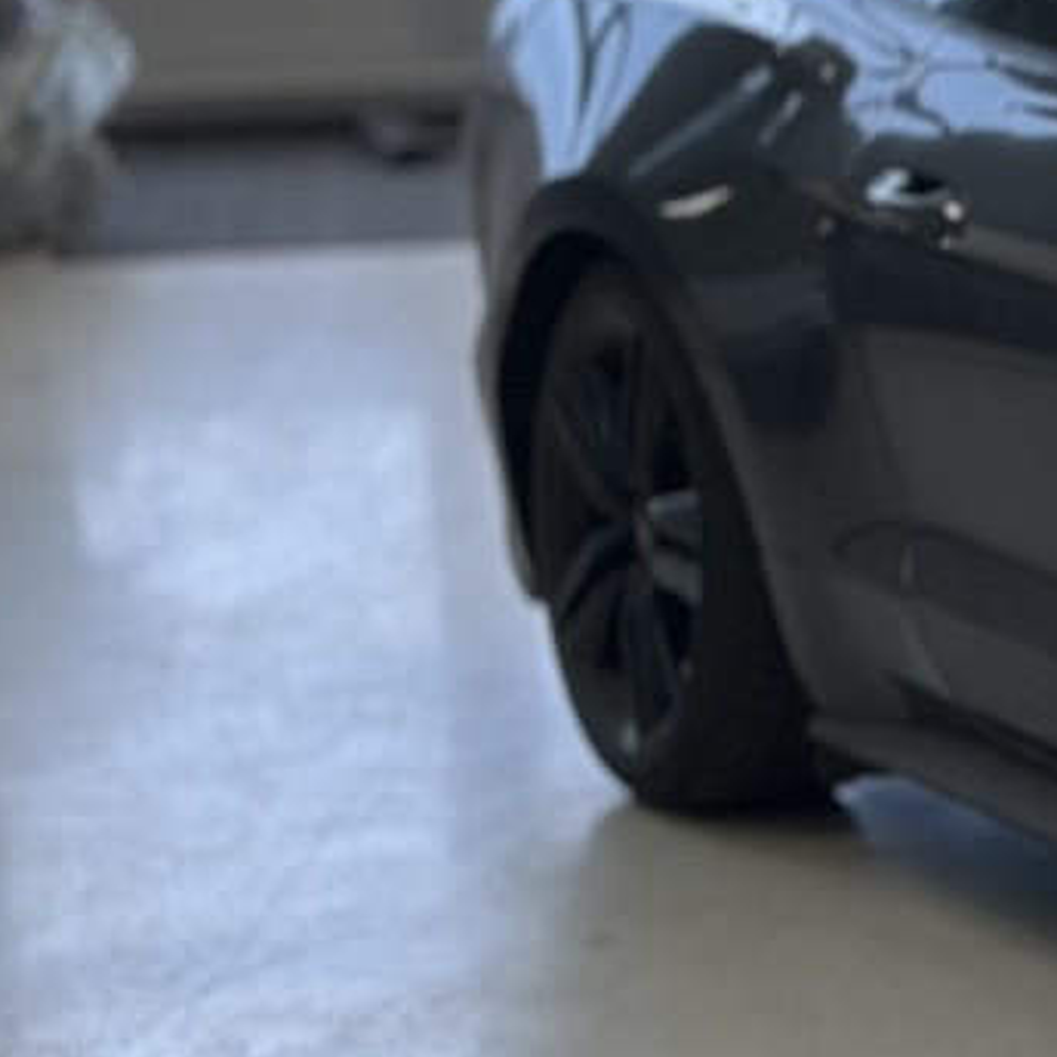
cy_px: 459
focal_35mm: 178
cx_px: 2206
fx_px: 6149
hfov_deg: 9.2
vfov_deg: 9.8
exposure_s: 1/100
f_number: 1.78
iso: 80
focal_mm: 6.86
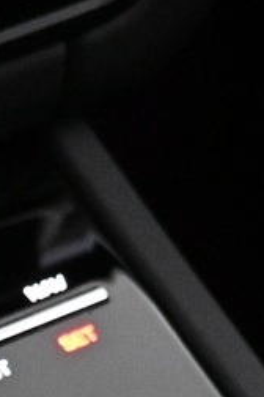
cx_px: -355
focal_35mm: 154
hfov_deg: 8.2
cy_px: 607
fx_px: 1694
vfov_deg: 12.6
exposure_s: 1/80
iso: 4000
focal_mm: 16
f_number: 3.5
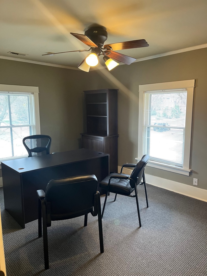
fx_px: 207
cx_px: 104
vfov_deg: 67.3
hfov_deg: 53.1
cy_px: 138
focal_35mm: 26
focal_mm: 5.1
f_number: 1.6
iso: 250
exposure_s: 1/60
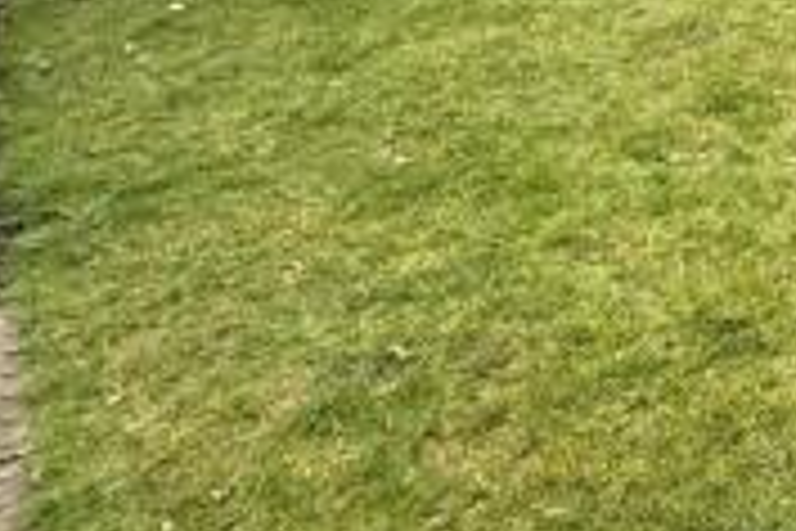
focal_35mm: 48
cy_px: -124
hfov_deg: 26.3
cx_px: 1257
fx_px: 1061
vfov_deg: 25.0
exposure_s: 1/253
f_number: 2.2
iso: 50
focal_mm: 2.22
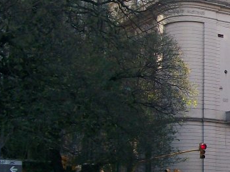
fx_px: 697
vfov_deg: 14.1
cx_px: 284
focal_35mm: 105
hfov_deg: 17.7
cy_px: 79
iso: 80
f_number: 2.7
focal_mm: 6
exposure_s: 1/381
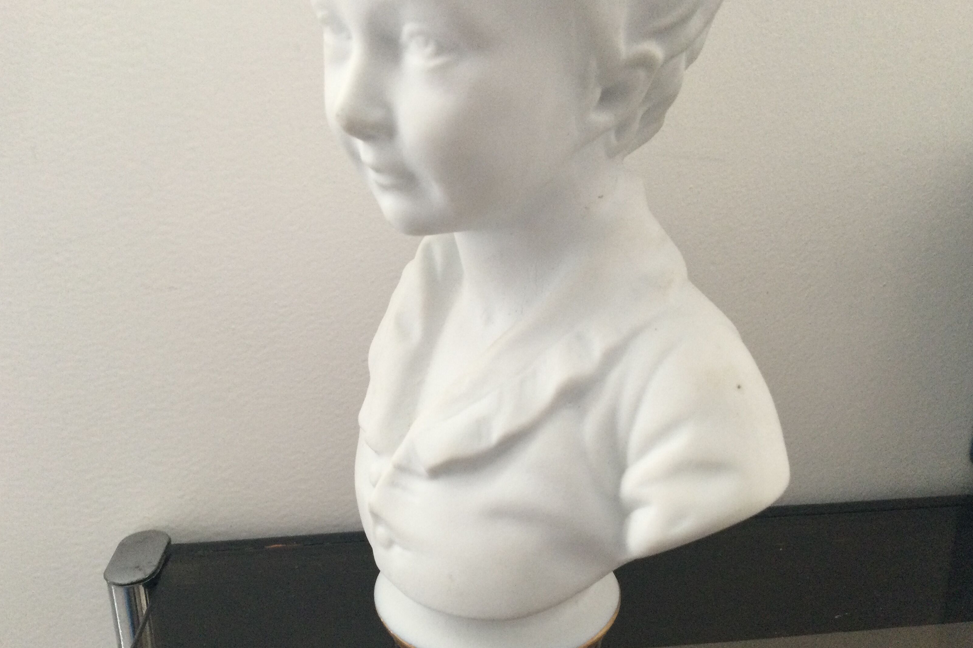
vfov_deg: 40.0
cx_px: 487
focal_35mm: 33
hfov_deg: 57.2
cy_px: 343
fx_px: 892
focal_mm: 3.3
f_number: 2.4
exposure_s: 1/33
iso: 125
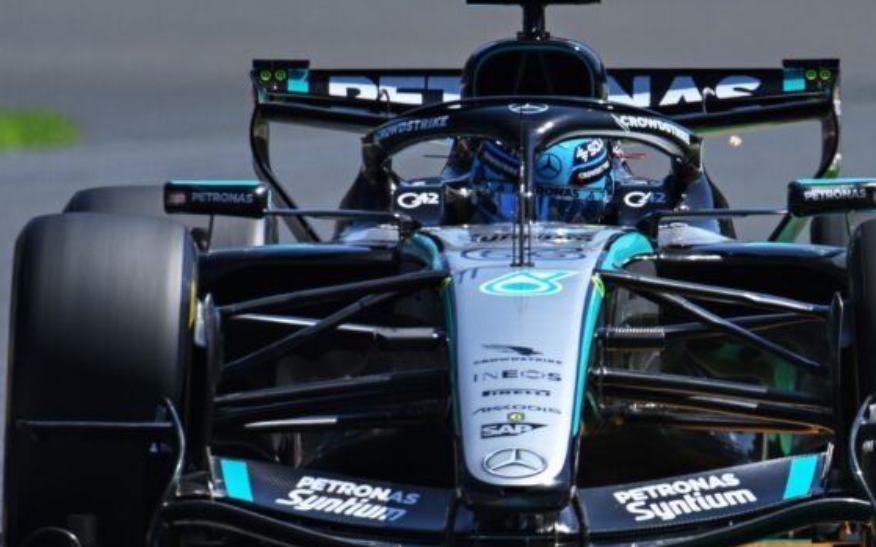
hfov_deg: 2.6
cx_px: 530
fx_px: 19595
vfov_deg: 1.6
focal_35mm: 821
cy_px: 340
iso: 125
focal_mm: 400
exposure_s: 1/1250
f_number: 4.5
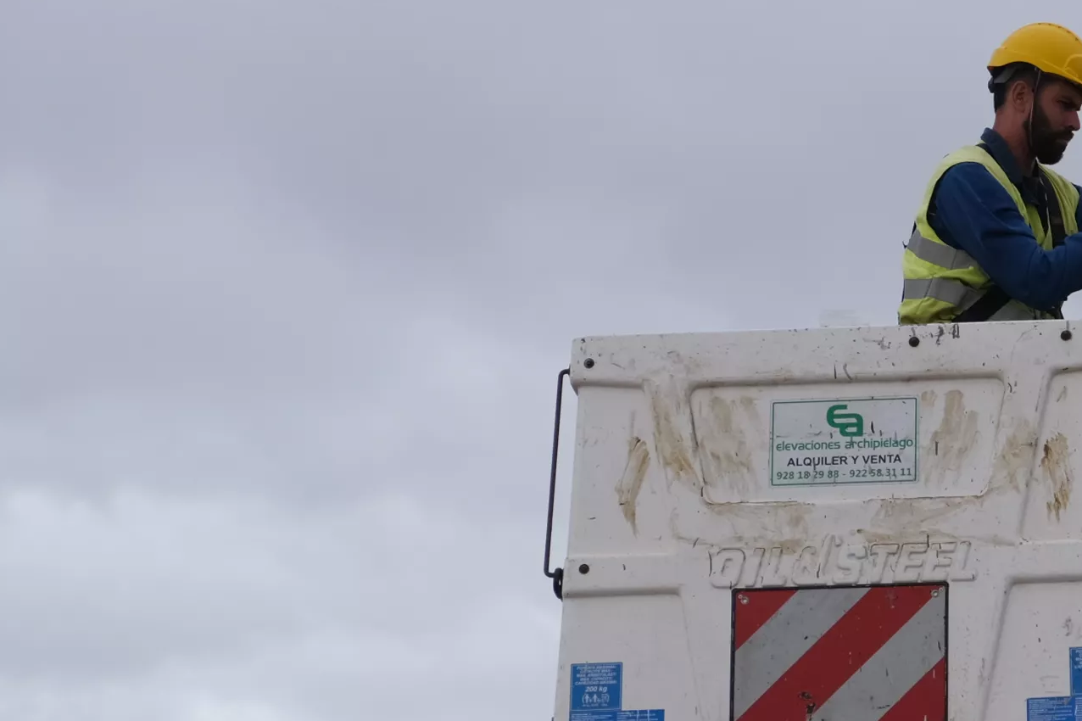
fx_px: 6099
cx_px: 1153
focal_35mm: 203
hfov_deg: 10.0
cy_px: 376
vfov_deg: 6.8
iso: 160
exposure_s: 1/900
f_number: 4
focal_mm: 55
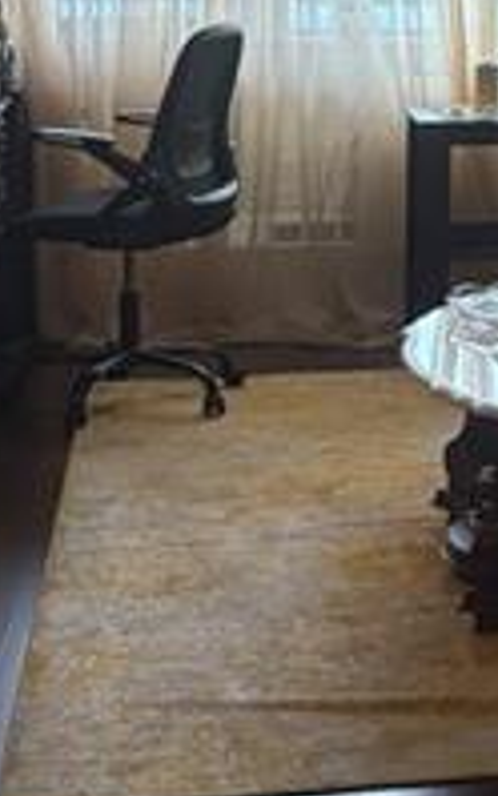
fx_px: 2320
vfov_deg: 18.9
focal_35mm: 107
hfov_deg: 11.2
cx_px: 964
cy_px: 12
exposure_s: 1/120
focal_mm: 5.96
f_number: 1.6
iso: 250
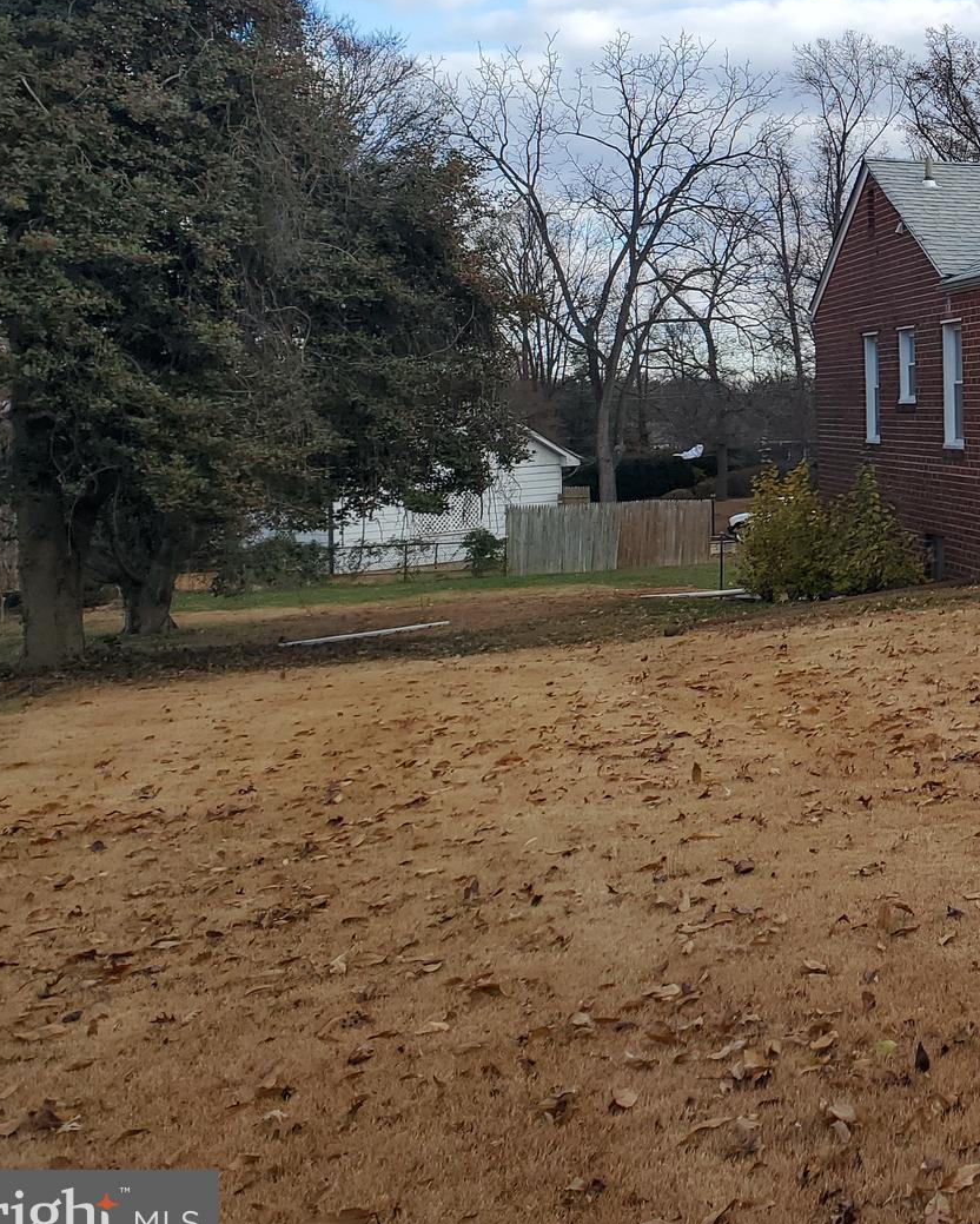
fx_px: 1812
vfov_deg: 36.7
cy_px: 362
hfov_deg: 27.2
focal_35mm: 50
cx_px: 1131
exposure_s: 1/682
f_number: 2.4
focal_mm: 4.3
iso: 50
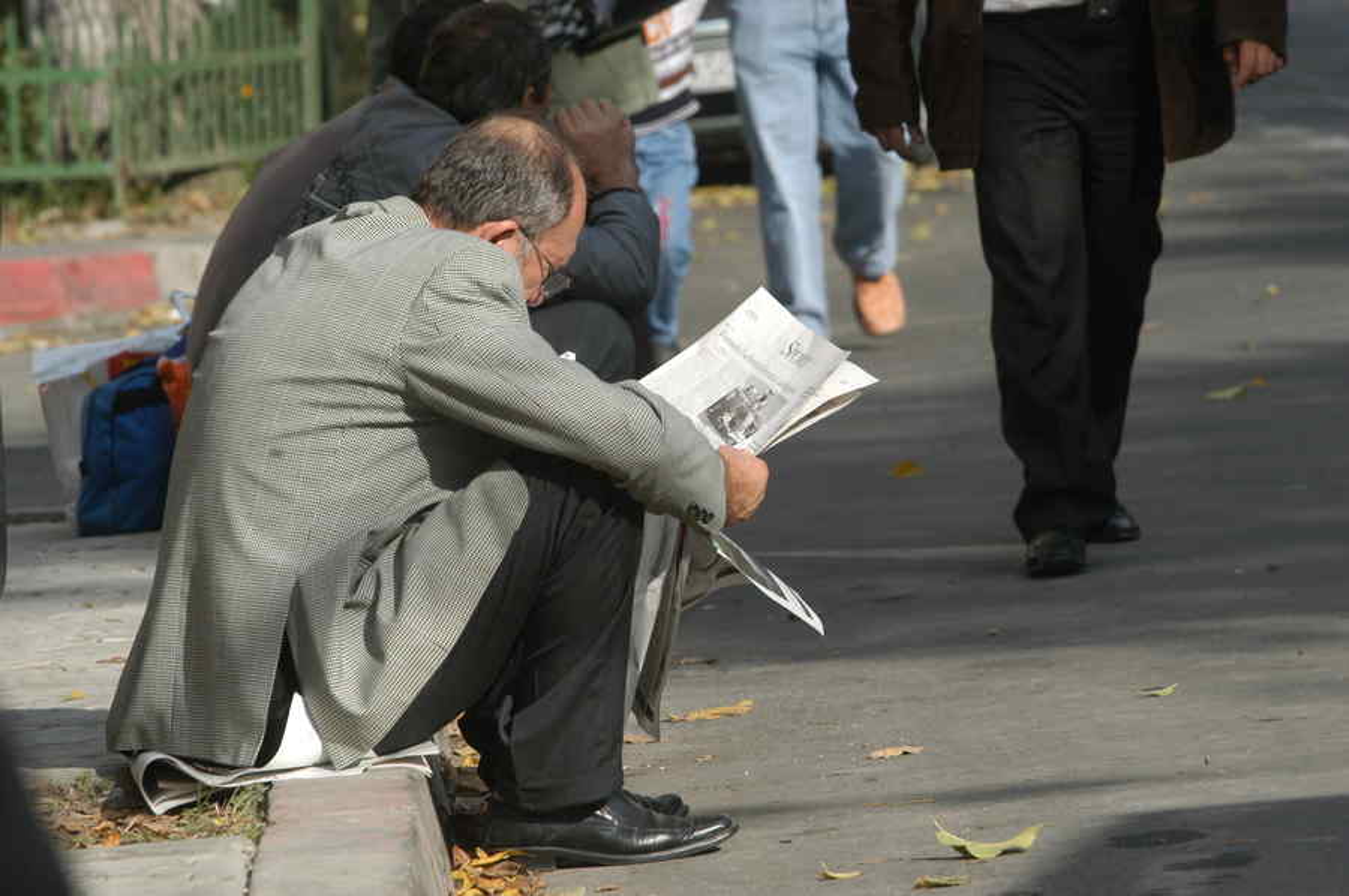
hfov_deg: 6.9
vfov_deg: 4.6
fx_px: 11229
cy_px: 448
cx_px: 674
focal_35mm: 300
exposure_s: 1/1000
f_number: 8
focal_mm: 200
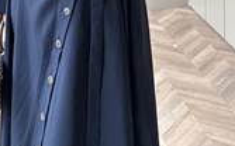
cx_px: 97
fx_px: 403
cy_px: -127
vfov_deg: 16.6
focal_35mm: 63
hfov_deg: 32.4
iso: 200
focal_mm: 6.76
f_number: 1.78
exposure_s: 1/66
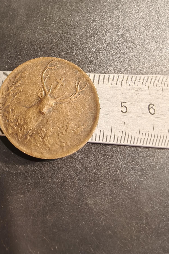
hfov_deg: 53.0
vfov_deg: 73.7
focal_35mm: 24
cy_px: 127
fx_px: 169
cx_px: 74
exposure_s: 1/50
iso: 200
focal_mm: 2.32
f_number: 2
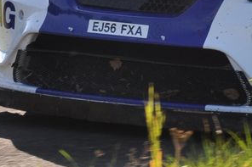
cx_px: 89
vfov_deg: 1.6
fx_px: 5951
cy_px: -124
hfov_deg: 2.4
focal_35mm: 851
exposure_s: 1/800
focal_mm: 105
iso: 200
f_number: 7.1
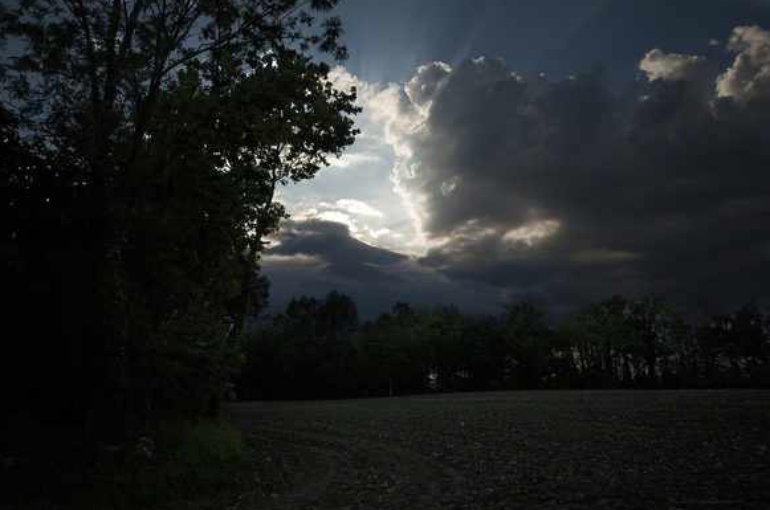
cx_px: 374
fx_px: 662
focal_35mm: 31
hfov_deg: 60.4
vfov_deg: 42.2
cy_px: 260
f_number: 5.6
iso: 200
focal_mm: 20
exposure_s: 1/2500
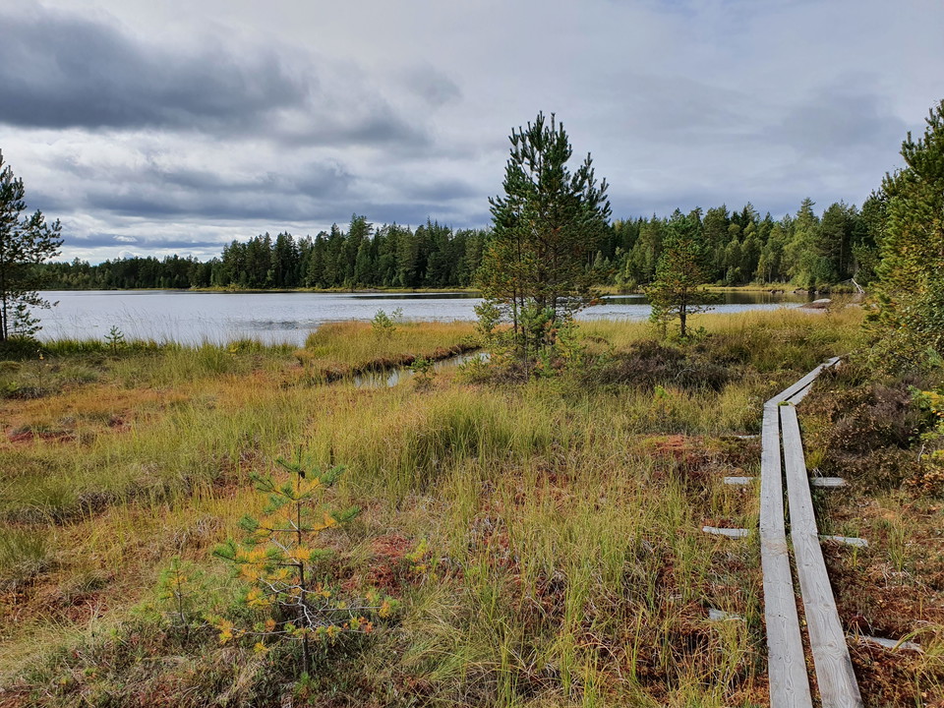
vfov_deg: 53.1
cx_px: 472
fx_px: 709
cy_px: 354
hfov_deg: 67.3
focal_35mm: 26
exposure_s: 1/1472
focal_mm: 4.32
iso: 50
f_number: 2.4
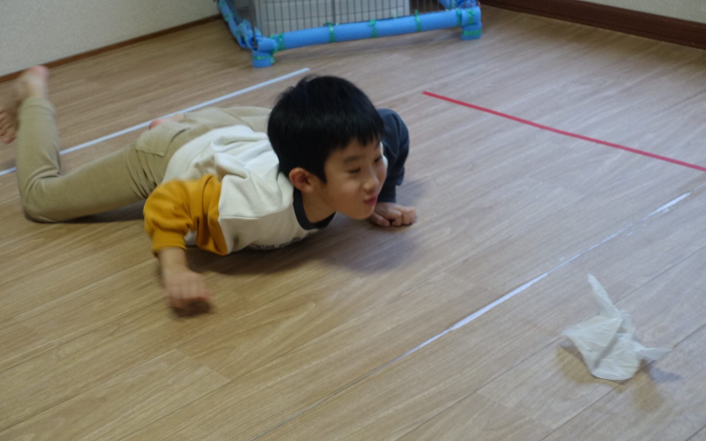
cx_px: 352
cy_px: 231
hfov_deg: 31.5
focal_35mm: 65
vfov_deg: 20.0
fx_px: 1251
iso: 400
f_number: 2.8
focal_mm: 22.95
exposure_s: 1/80
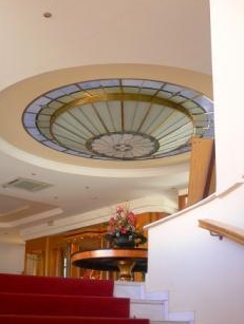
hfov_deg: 28.5
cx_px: 92
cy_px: 226
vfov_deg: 36.9
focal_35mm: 51
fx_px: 478
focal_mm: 5.8
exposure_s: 1/50
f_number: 2.8
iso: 100
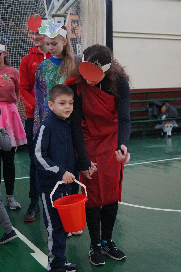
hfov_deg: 25.7
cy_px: 136
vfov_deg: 37.9
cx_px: 90
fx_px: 396
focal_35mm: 52
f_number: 5
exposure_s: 1/160
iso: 2000
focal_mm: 35
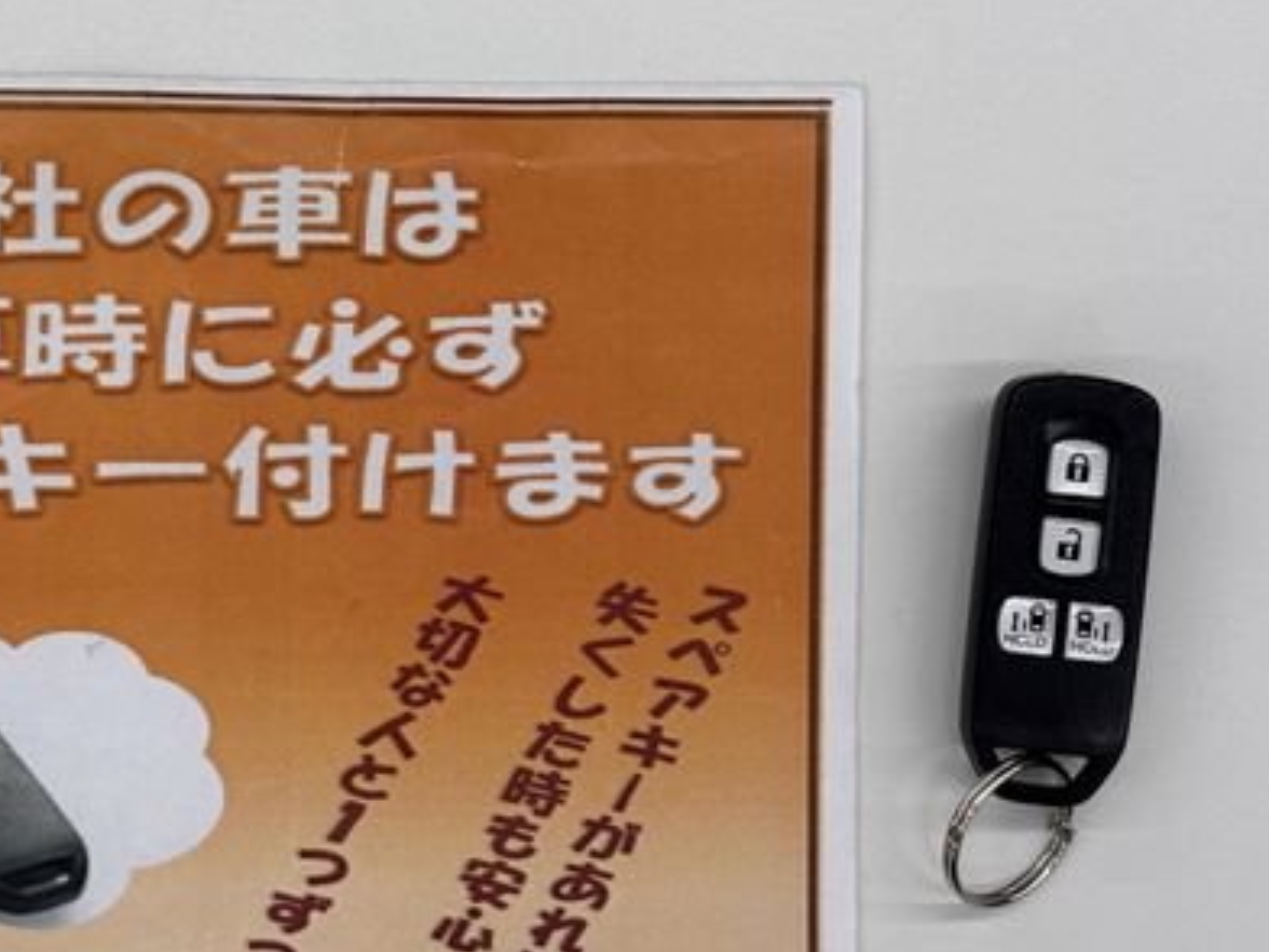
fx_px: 3116
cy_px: 541
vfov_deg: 17.4
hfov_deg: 22.9
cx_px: 405
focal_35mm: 85
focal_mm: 5.96
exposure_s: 1/209
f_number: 1.6
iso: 32
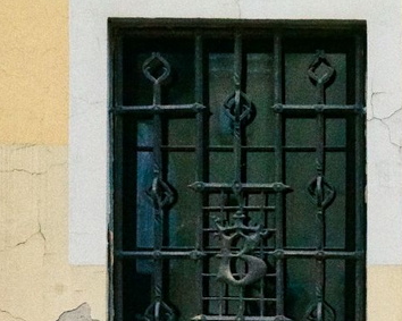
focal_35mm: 129
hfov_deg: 14.7
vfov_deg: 11.9
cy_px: 268
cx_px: 391
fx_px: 1535
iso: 6400
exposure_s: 1/2500
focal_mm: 41
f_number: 13
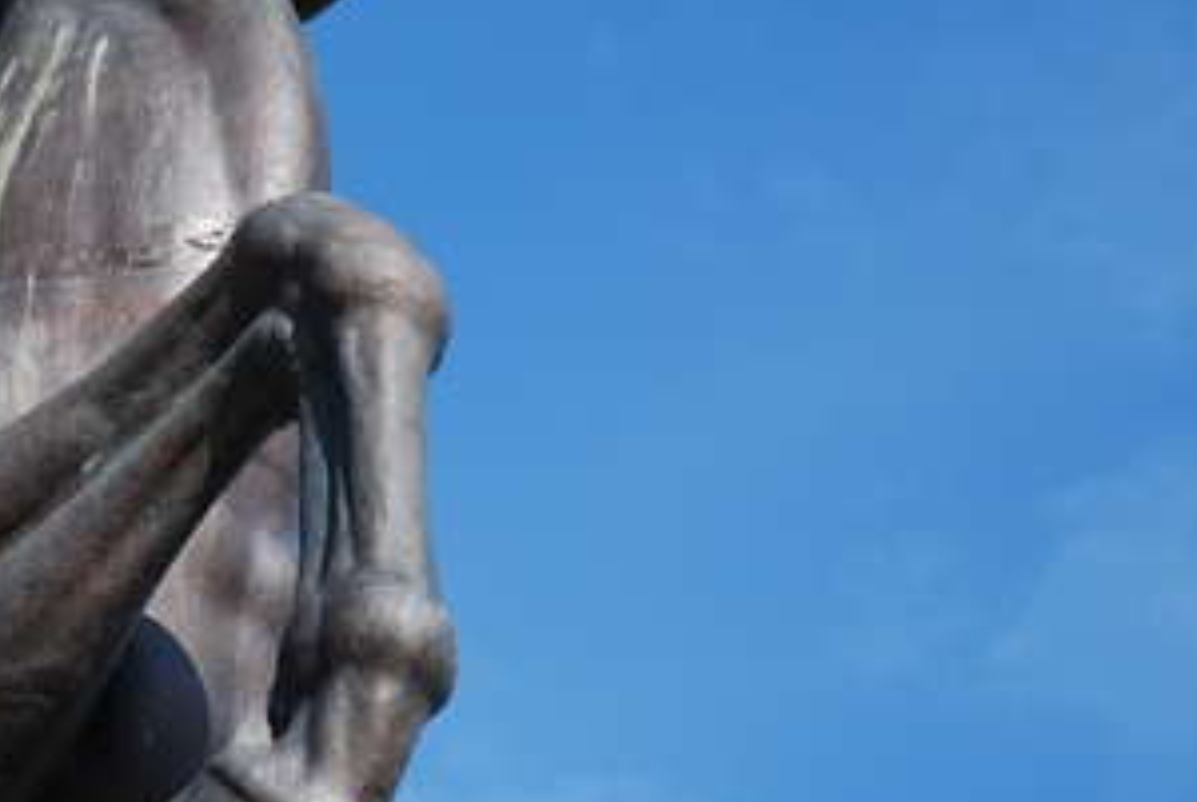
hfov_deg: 12.1
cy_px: 62
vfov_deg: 8.2
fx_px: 5594
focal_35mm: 168
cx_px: 132
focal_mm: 48
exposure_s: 1/1000
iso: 200
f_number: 4.5
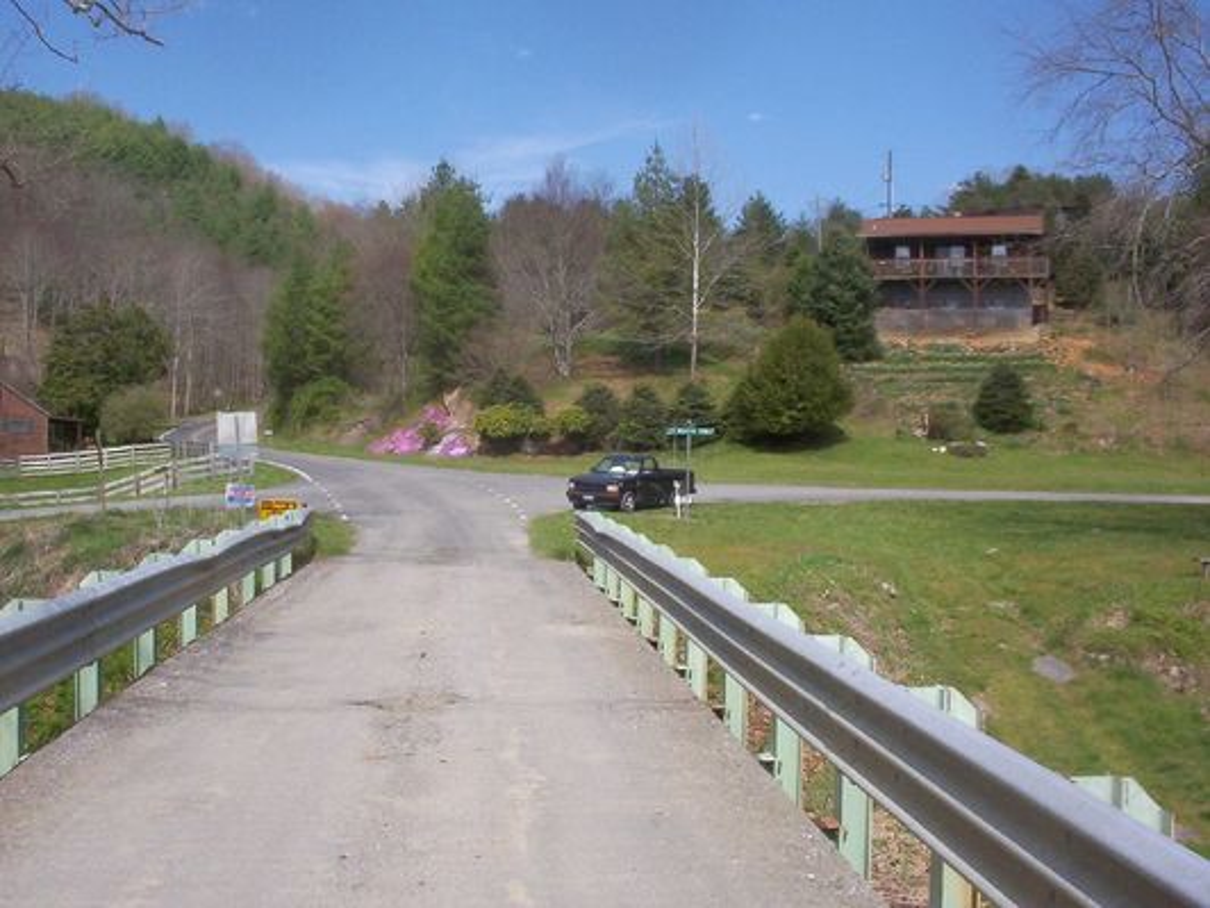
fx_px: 1363
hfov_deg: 47.9
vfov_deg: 36.8
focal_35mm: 39
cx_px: 605
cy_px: 454
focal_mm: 6
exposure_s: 1/338
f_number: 8
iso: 100
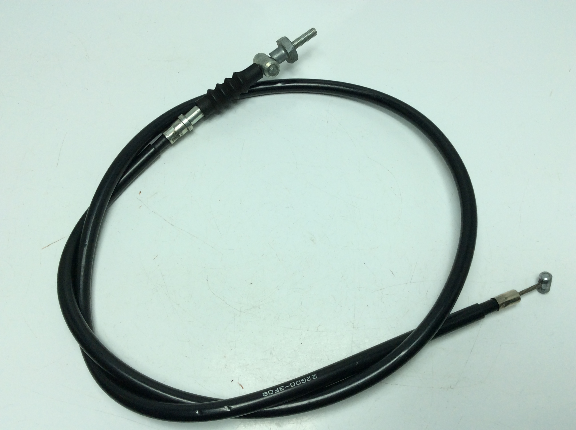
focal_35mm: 32
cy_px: 215
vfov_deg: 44.1
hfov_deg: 56.9
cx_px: 288
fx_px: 532
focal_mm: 3.3
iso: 32
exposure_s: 1/578
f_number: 2.4
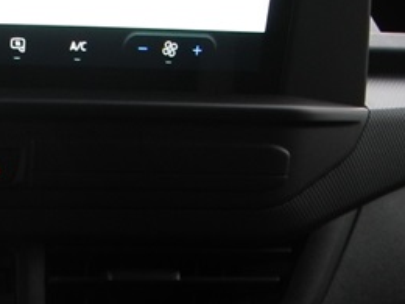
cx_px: -79
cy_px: 355
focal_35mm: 69
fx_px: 807
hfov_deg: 25.3
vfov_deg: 20.1
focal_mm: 6
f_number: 2.8
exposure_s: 1/80
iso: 400
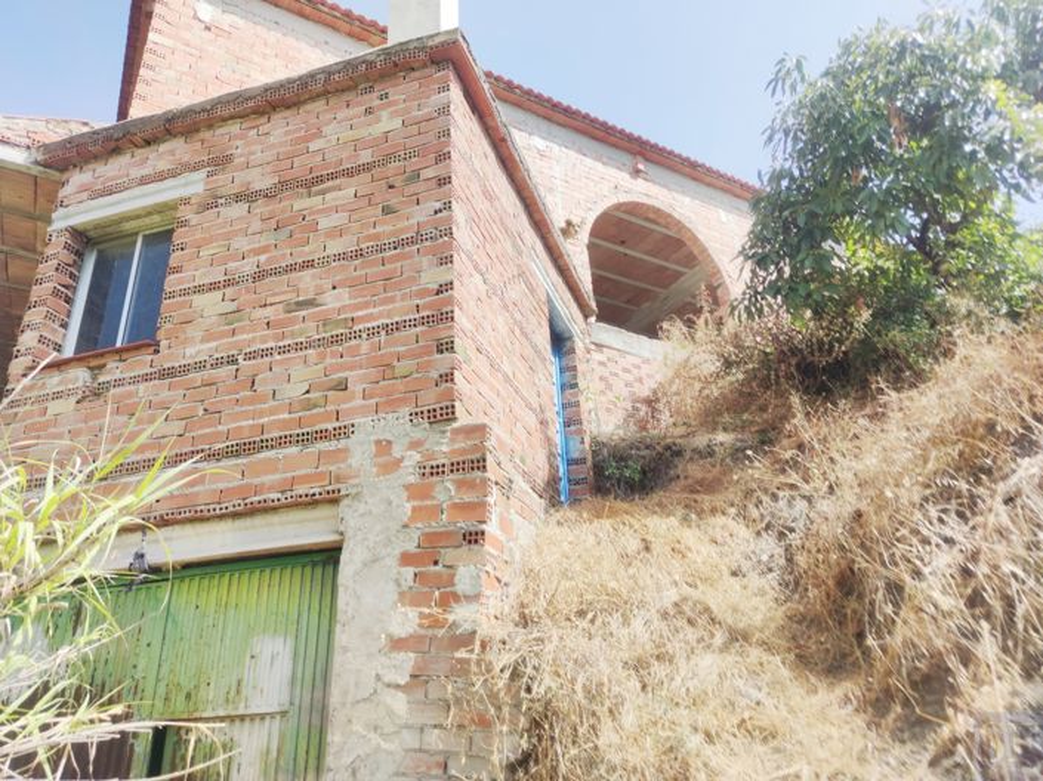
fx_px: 723
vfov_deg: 56.8
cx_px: 522
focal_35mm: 24
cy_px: 390
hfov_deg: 71.6
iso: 101
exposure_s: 1/1491
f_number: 1.69
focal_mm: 6.72
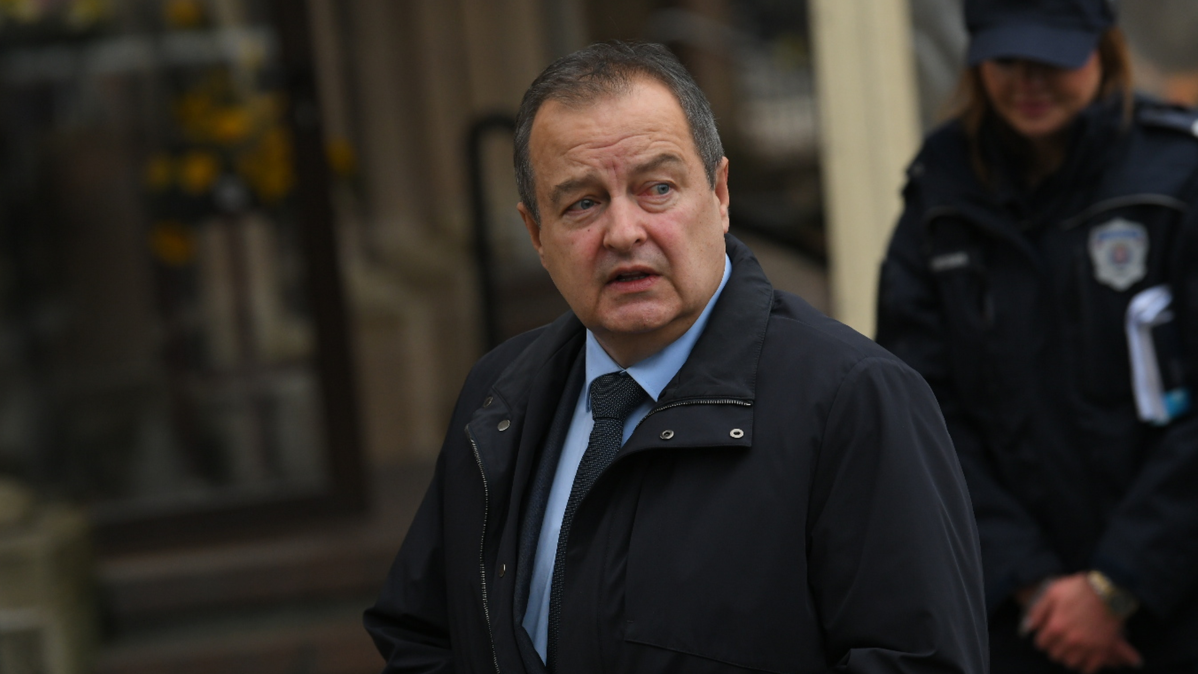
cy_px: 384
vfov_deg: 6.7
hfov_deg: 11.8
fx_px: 5782
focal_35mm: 182
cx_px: 648
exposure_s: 1/320
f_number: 4
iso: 1000
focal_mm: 145
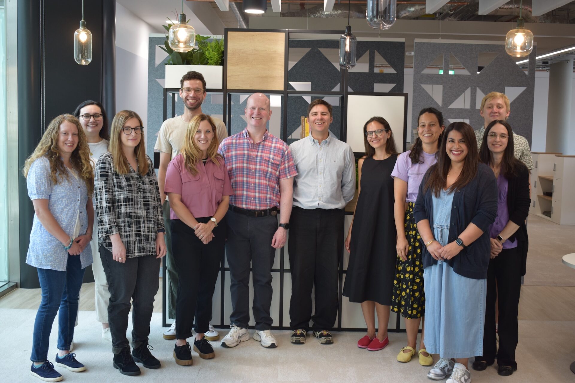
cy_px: 192
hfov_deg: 45.0
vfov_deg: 30.8
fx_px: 695
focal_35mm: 44
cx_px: 288
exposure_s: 1/60
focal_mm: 29
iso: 560
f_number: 4.2
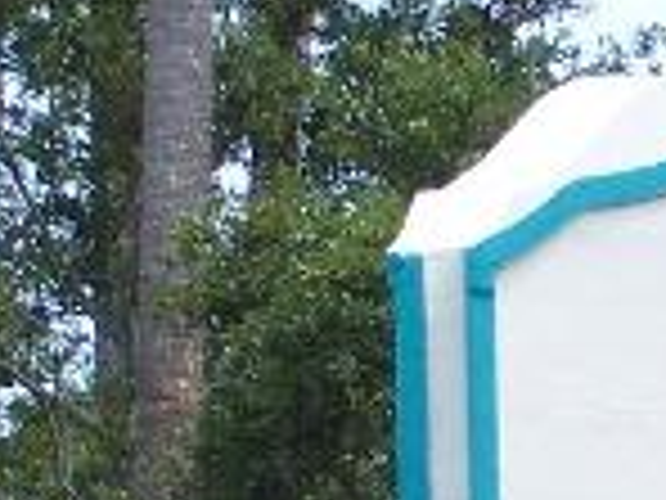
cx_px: 1305
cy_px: 559
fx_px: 9254
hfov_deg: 4.1
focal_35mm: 481
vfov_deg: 3.1
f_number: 4.8
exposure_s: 1/250
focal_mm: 16.8
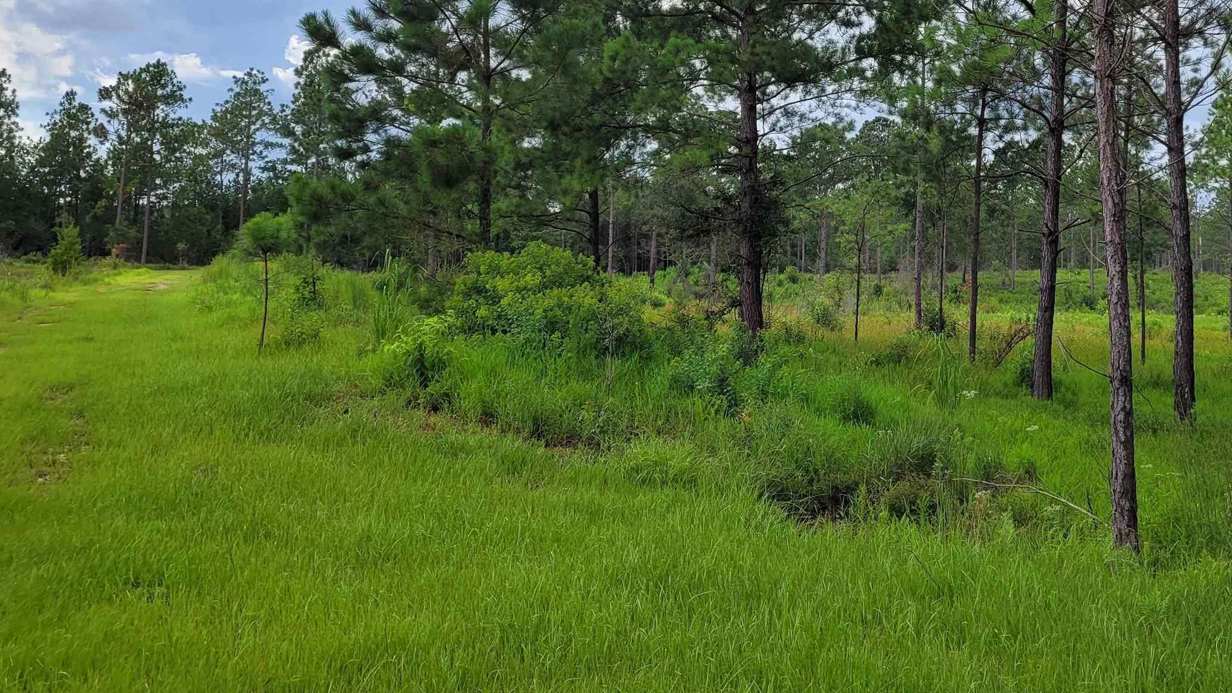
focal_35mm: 42
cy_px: 165
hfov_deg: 47.4
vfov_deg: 27.9
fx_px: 1372
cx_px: 838
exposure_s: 1/1414
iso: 40
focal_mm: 5.4
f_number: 1.8
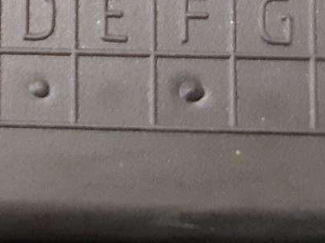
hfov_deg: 13.7
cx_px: -204
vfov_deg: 11.1
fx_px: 1249
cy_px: 62
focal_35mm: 133
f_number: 1.7
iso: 320
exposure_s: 1/25
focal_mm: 3.93
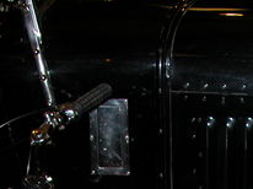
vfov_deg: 10.3
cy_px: 339
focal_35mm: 136
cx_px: 226
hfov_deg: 14.4
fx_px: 993
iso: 100
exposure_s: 1/60
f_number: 2.8
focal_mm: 8.9
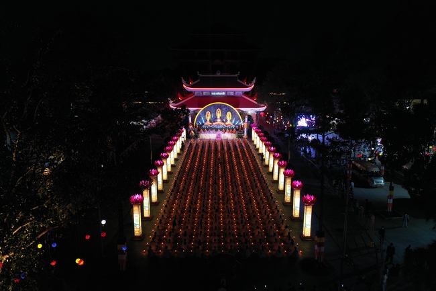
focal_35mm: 28
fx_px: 339
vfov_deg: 46.4
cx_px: 218
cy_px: 146
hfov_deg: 65.5
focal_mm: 10.26
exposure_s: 1/15
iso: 400
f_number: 2.8
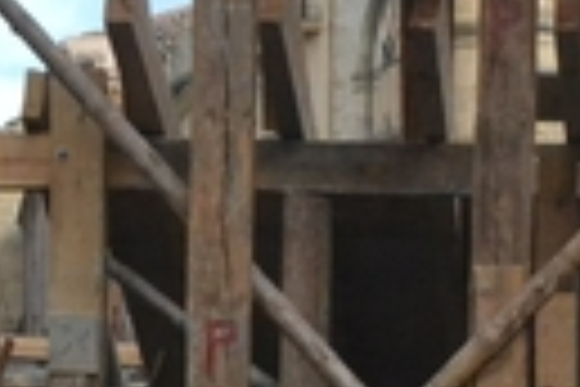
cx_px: 319
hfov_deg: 4.9
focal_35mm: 419
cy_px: 97
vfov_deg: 3.3
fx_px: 6752
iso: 3200
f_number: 11
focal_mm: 45
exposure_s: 1/500
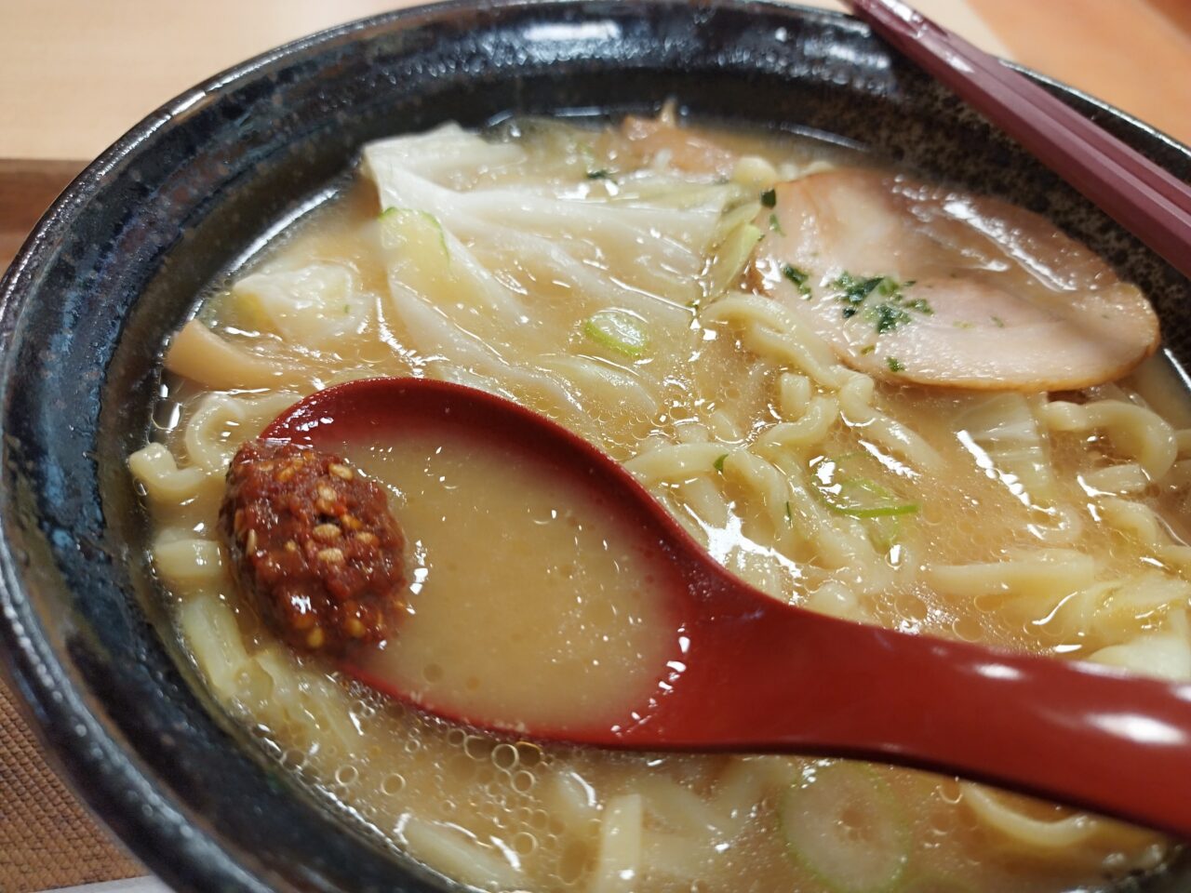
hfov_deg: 65.3
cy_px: 446
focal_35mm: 27
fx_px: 929
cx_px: 596
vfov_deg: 51.4
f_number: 1.79
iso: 55
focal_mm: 4.7
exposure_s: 1/50
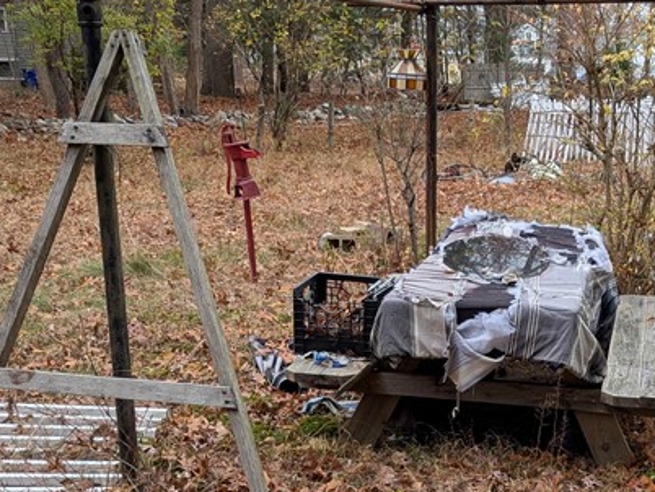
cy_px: 331
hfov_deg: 31.2
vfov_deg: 23.9
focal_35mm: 61
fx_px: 1155
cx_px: 472
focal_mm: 6.81
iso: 35
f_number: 1.85
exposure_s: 1/191
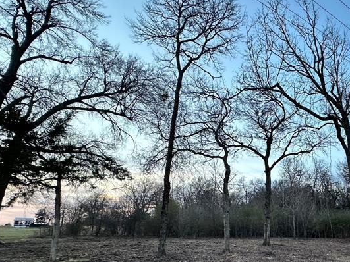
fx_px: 273
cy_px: 198
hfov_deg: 55.8
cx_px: 320
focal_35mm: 27
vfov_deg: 49.2
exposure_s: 1/99
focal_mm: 2.22
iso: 160
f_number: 2.2
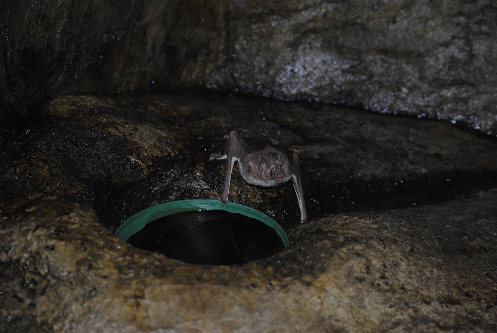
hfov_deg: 20.0
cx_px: 248
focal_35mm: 102
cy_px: 166
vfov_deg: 13.5
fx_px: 1410
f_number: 4.5
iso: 200
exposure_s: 1/60
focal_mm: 68
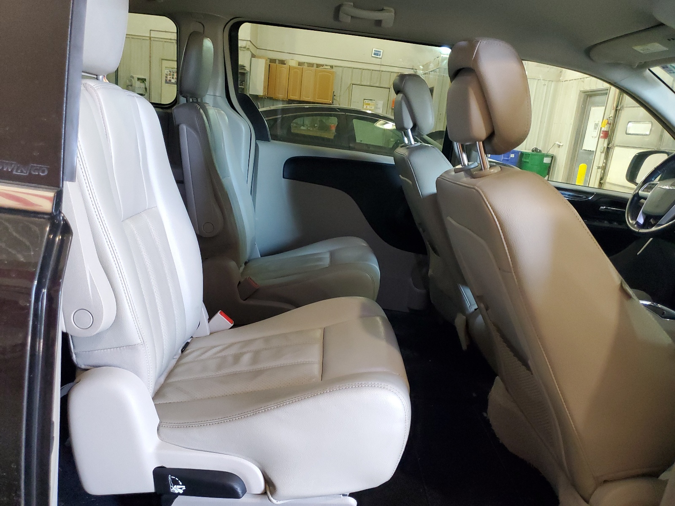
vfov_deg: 53.1
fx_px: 507
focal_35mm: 26
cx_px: 338
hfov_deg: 67.3
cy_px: 253
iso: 371
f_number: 1.5
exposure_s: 1/60.2
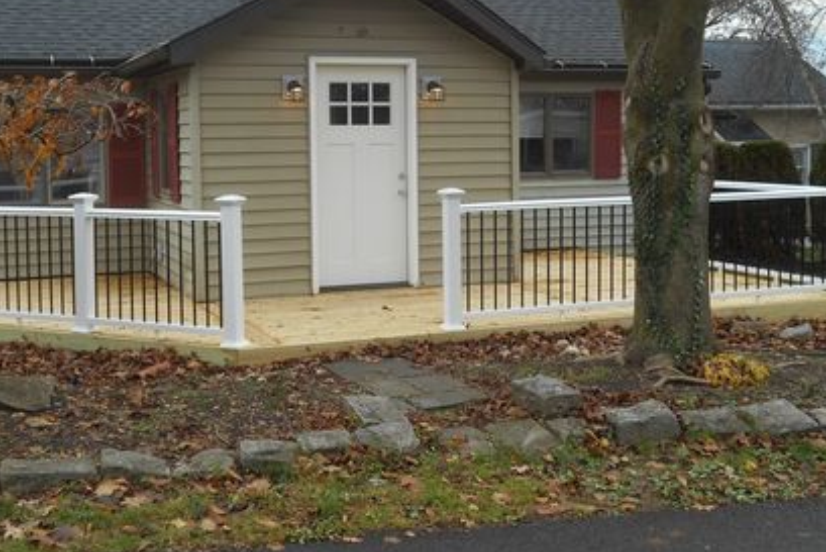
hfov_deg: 41.8
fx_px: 1079
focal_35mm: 47
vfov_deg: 28.5
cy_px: 195
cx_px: 370
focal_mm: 6.7
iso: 80
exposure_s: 1/200
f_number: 3.9
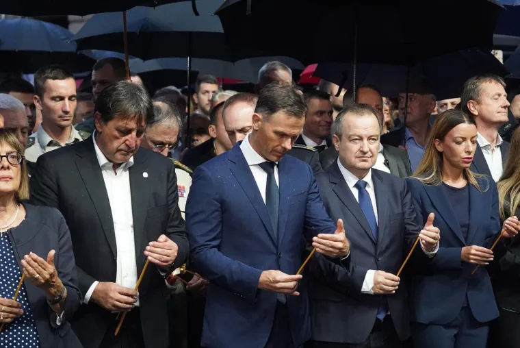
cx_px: 260
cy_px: 174
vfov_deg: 15.6
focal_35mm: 88
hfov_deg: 23.1
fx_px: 1272
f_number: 4
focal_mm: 59
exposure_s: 1/640
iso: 6400
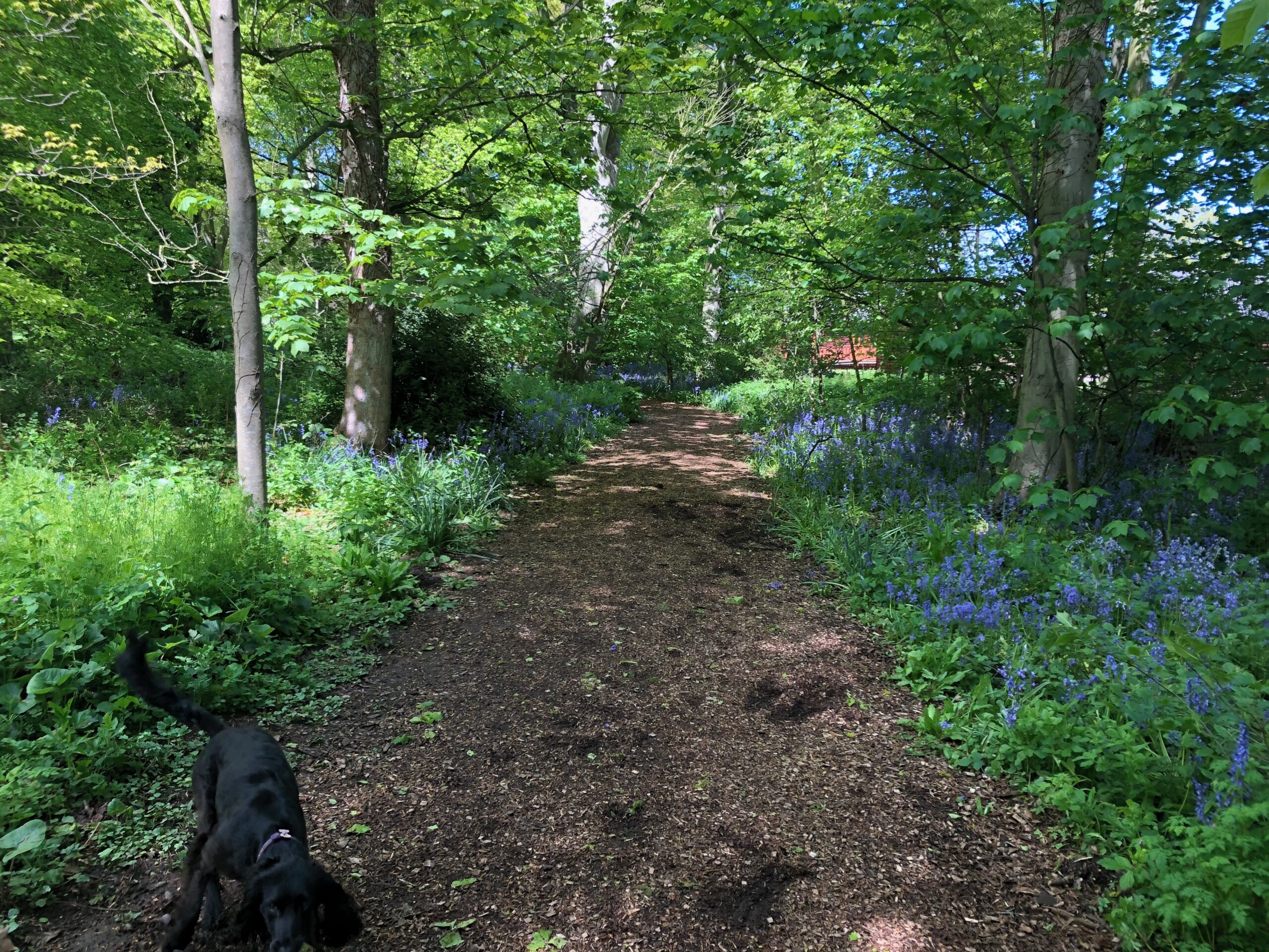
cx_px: 634
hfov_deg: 63.4
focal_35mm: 28
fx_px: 1026
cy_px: 476
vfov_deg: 49.7
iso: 25
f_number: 1.8
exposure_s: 1/120
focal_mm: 3.99
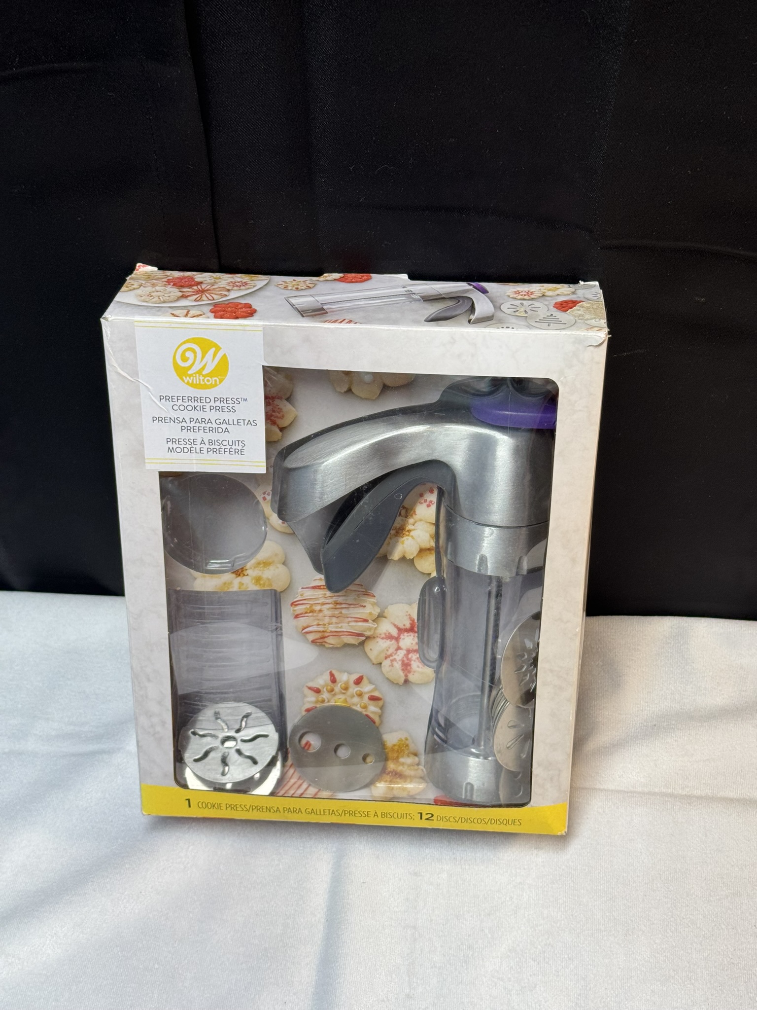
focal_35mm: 48
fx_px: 1400
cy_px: 505
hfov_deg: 30.3
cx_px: 378
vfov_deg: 39.7
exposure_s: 1/60
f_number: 1.78
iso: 64
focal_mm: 6.76
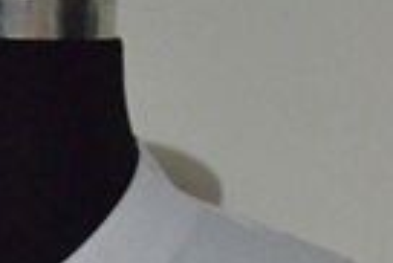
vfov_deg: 3.4
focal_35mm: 397
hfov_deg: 5.2
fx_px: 4338
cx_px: 358
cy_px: 685
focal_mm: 45
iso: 4000
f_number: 4.5
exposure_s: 1/60
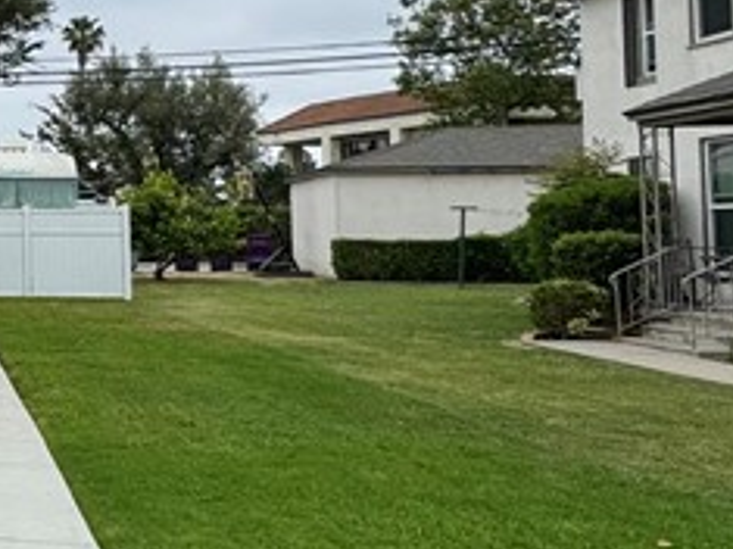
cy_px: 172
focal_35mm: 61
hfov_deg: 23.6
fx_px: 1291
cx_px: -427
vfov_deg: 23.9
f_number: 2.2
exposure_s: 1/1346
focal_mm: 2.22
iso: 50
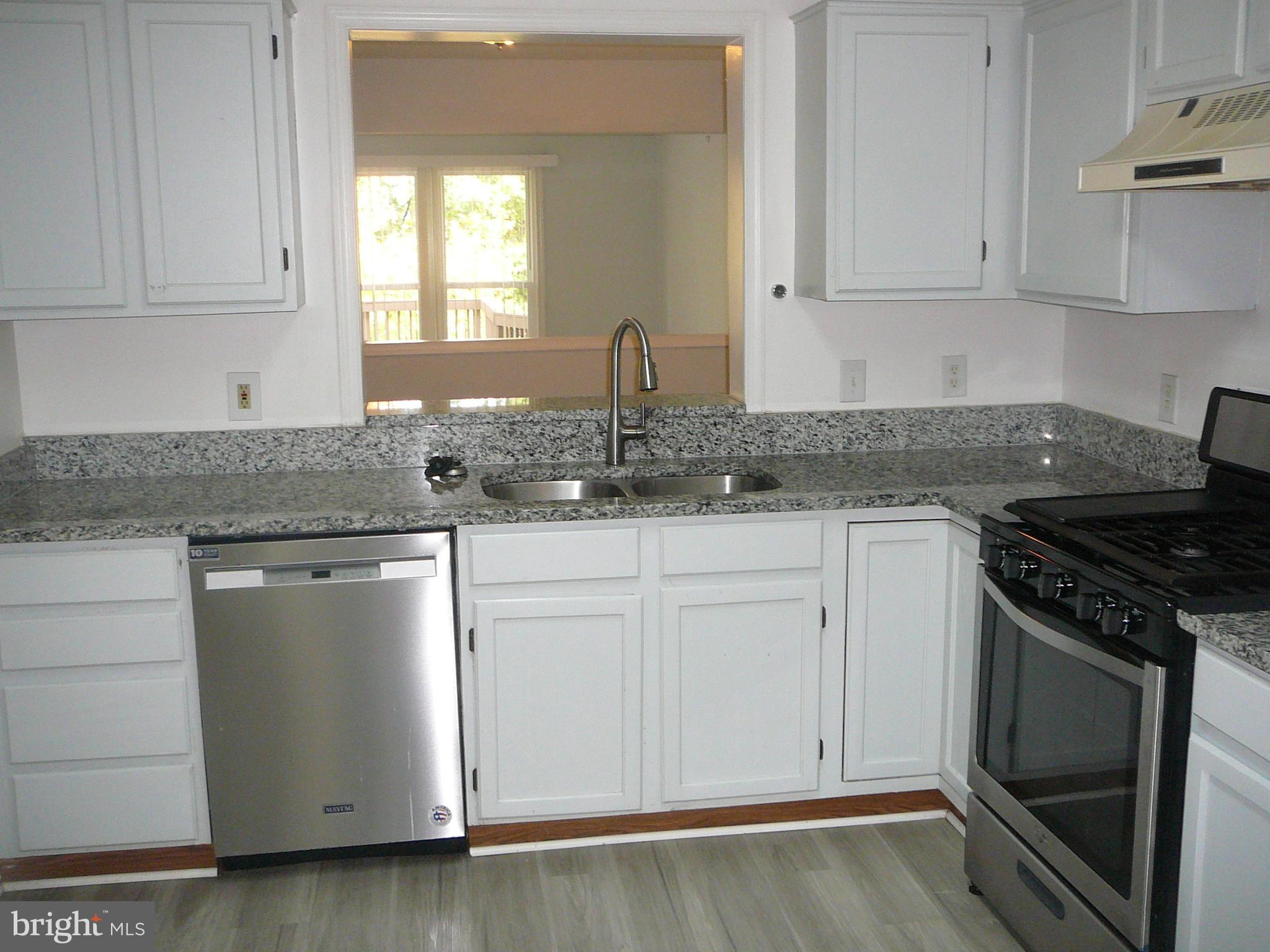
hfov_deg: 52.6
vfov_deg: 40.7
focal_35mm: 35
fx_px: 1284
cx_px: 635
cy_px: 476
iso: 200
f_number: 2.8
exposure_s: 1/30
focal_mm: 5.2
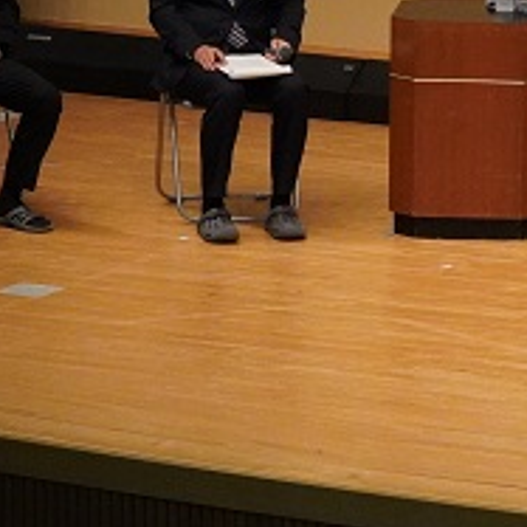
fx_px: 6166
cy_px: 178
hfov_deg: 4.9
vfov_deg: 4.9
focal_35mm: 358
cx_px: 817
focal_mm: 70
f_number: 4.5
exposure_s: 1/160
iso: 5000
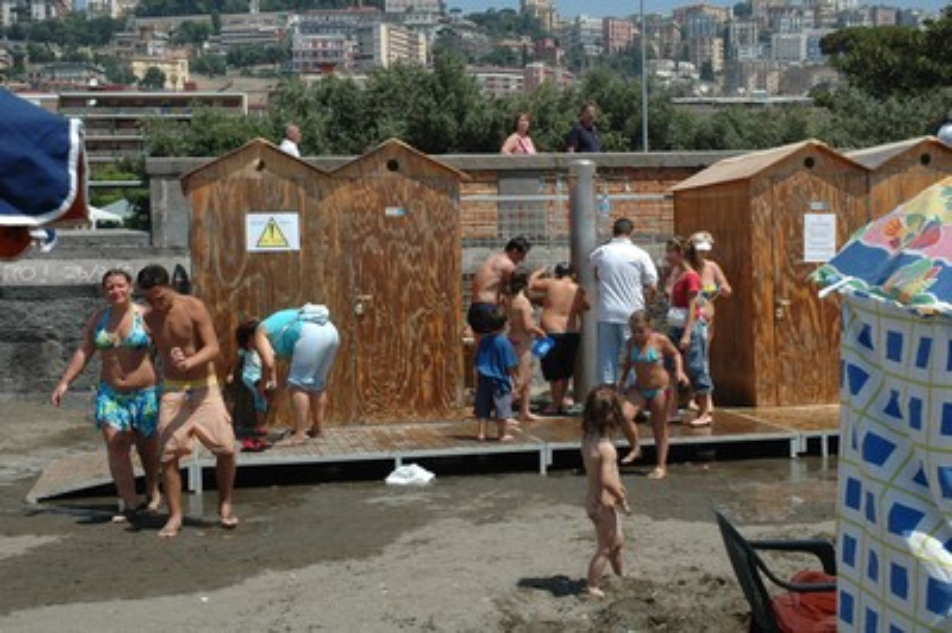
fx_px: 1348
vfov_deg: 26.4
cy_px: 316
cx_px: 476
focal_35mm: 51
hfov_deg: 38.9
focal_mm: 34
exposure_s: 1/350
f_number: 9.5
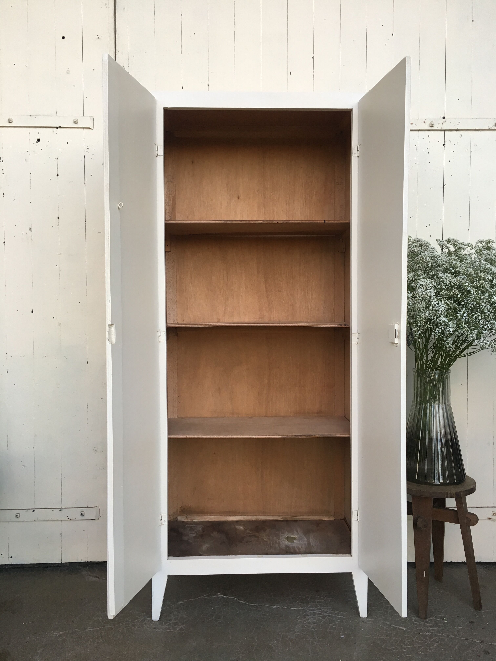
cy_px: 330
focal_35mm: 29
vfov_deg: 61.7
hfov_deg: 48.2
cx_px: 248
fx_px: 554
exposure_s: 1/33
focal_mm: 4.15
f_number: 2.2
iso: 25
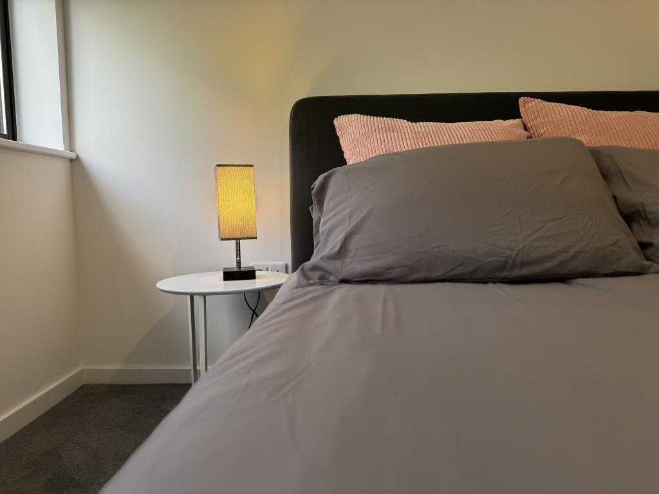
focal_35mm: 24
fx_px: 457
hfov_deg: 71.6
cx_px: 330
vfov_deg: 56.8
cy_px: 247
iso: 50
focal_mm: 6.76
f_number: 1.78
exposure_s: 1/121
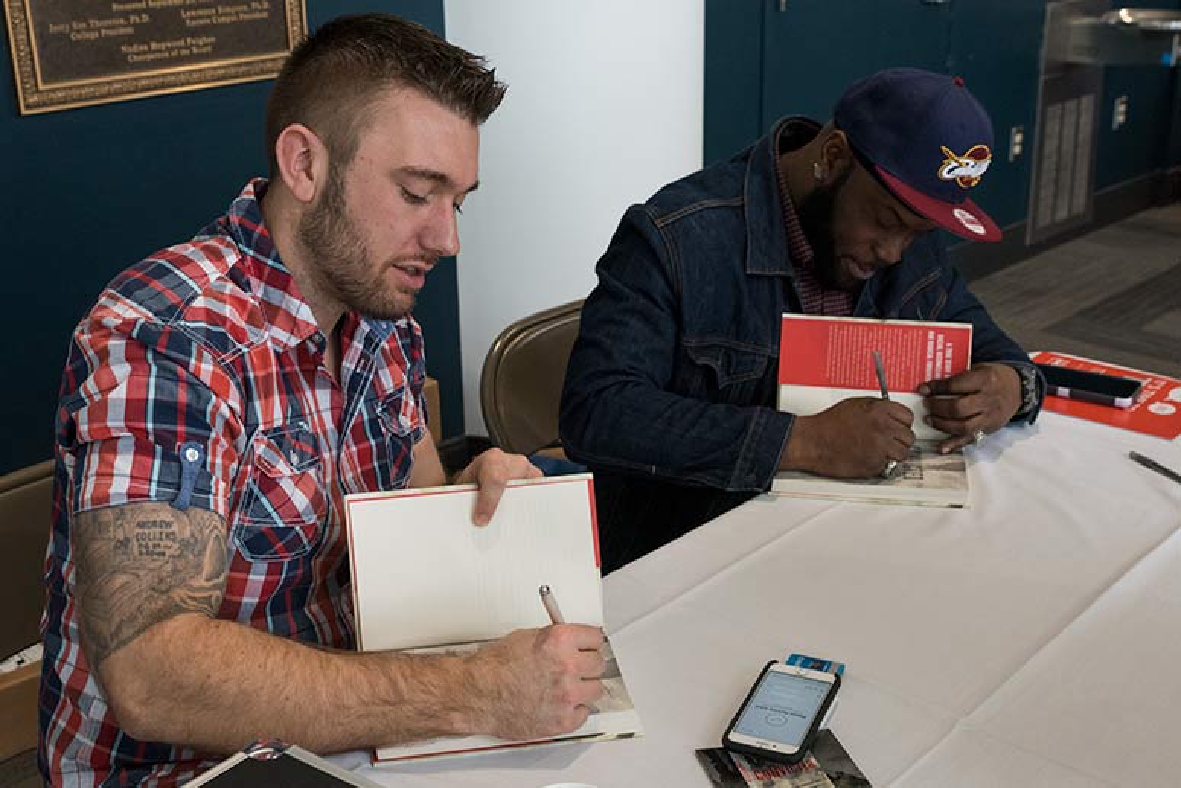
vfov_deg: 37.9
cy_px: 394
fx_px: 1148
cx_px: 590
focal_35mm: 35
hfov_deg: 54.4
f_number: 6.3
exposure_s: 1/125
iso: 1250
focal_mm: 35
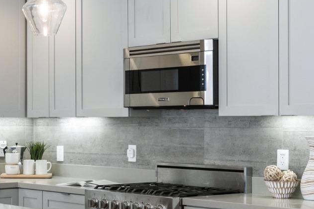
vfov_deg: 15.2
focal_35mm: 90
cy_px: 123
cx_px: -4
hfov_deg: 21.8
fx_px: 785
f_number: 9
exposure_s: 1/25
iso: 400
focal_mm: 25.5
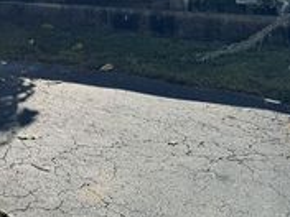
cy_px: -22
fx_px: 570
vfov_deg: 20.6
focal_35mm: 68
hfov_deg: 27.3
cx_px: 15
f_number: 1.78
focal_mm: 6.76
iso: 80
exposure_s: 1/4608
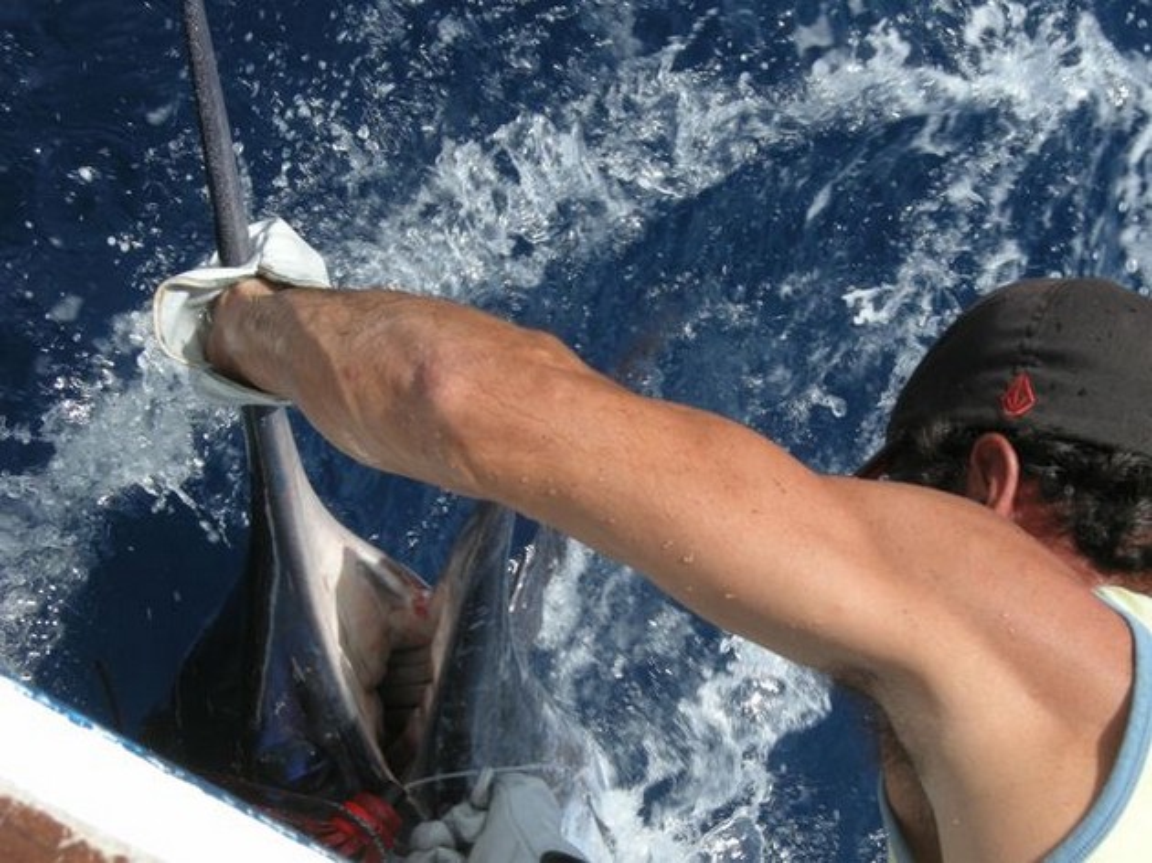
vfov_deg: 24.4
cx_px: 576
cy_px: 432
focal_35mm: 60
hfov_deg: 32.2
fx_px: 1996
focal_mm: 12.9
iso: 64
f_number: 6.1
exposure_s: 1/207
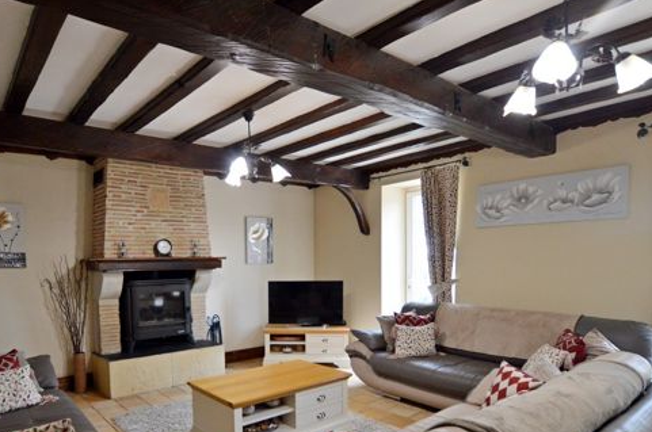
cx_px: 268
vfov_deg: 55.7
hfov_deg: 78.0
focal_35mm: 22
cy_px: 291
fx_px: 398
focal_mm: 10
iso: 1100
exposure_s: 1/60
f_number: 3.5
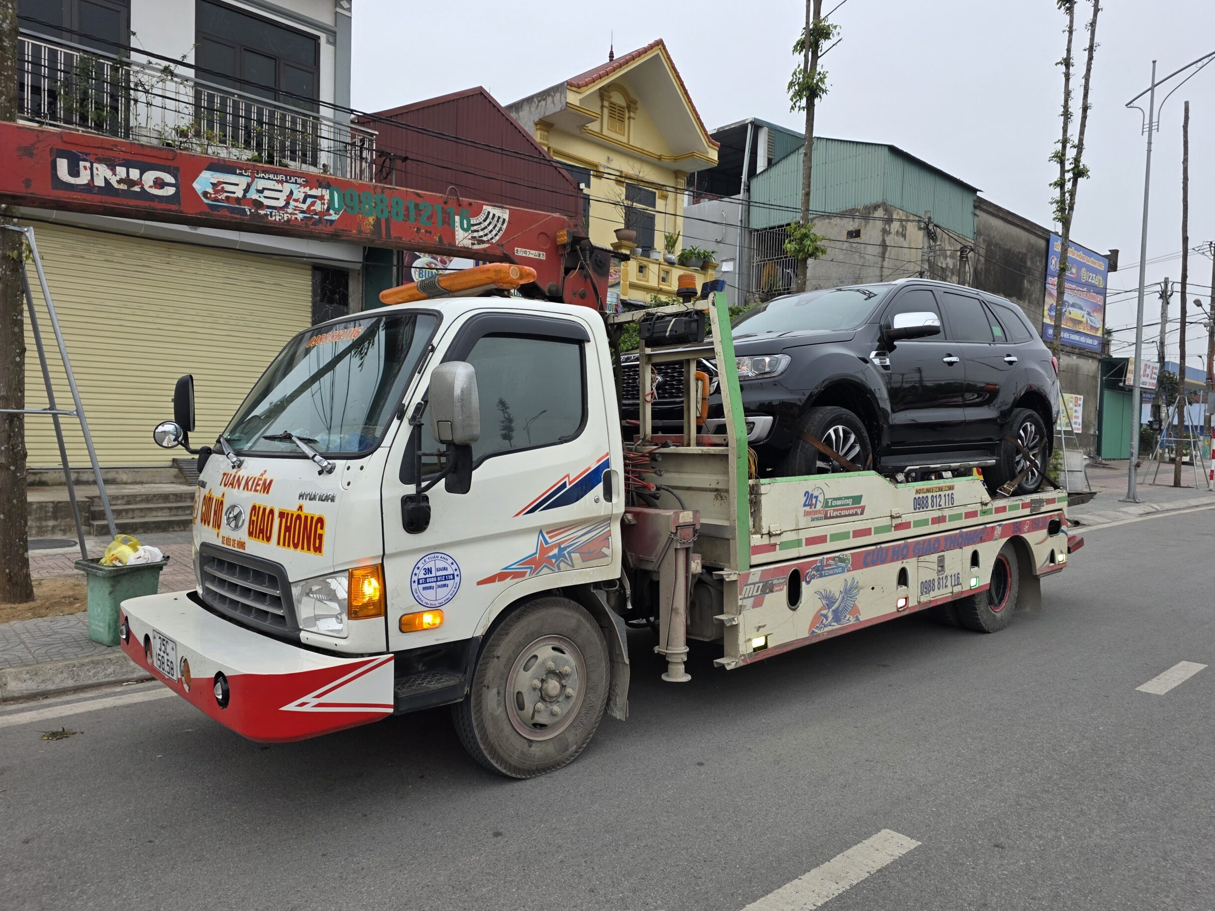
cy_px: 449
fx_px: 842
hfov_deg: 71.6
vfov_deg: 56.8
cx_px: 604
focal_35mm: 24
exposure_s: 1/180
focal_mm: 6.3
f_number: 1.7
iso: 100
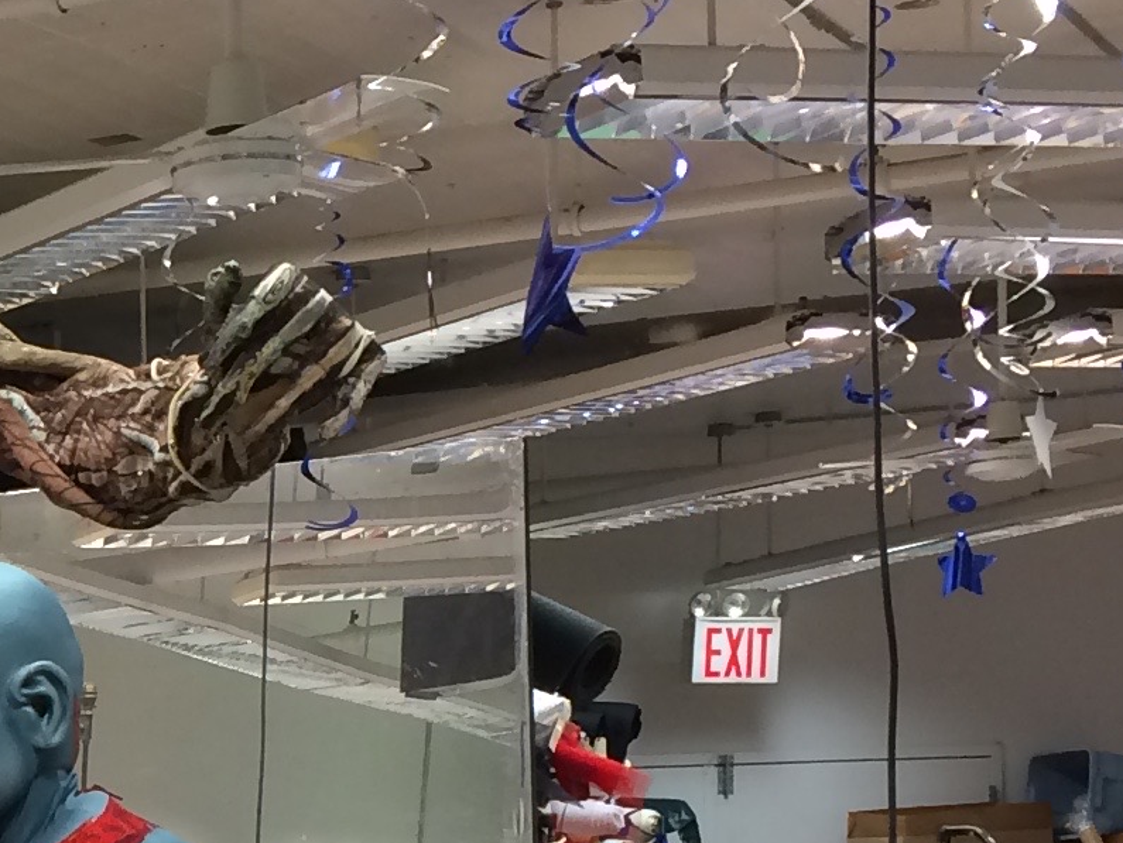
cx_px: -531
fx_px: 3862
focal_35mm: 119
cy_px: 1192
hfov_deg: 15.4
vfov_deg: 12.0
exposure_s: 1/30
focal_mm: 4.15
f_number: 2.2
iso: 64
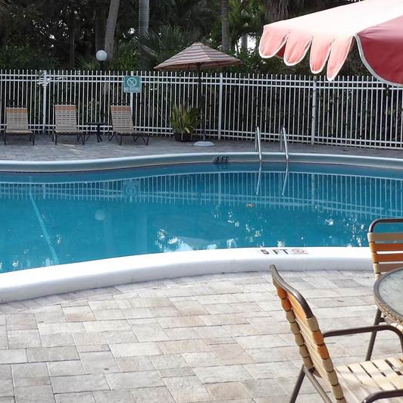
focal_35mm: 51
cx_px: 102
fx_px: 672
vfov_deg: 32.7
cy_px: 95
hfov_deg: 32.8
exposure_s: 1/251
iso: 100
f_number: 3.2
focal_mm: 4.3
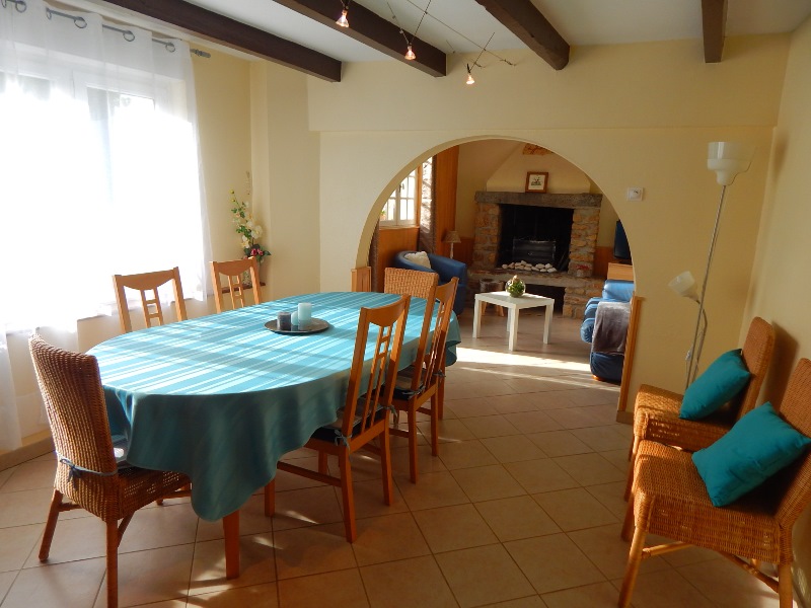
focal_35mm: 22
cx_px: 406
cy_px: 304
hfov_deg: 76.4
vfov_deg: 61.1
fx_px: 515
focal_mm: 4
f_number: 3
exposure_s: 1/200
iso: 125
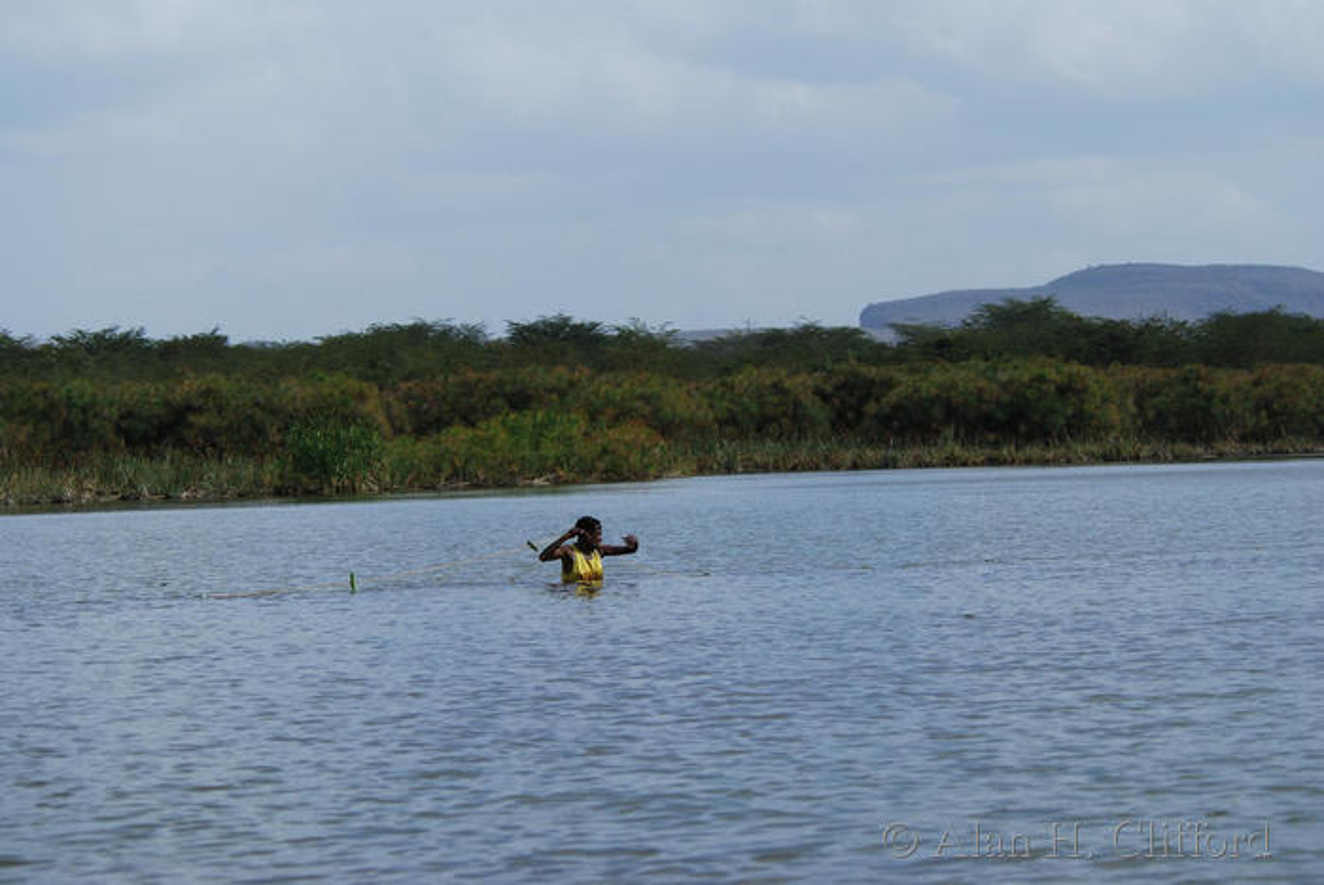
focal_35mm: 120
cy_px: 442
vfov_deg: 11.4
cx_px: 662
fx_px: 4417
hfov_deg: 17.0
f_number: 6.3
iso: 100
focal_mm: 80
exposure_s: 1/640
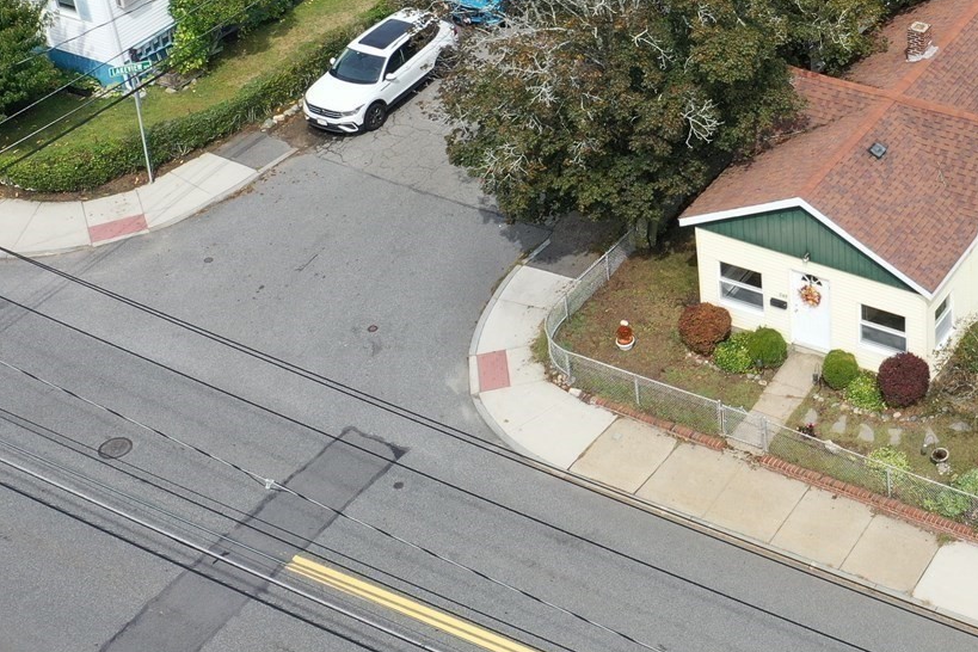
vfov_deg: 19.2
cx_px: 1031
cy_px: 83
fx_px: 1902
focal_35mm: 70
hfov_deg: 26.9
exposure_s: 1/320
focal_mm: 10.26
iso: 100
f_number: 5.6
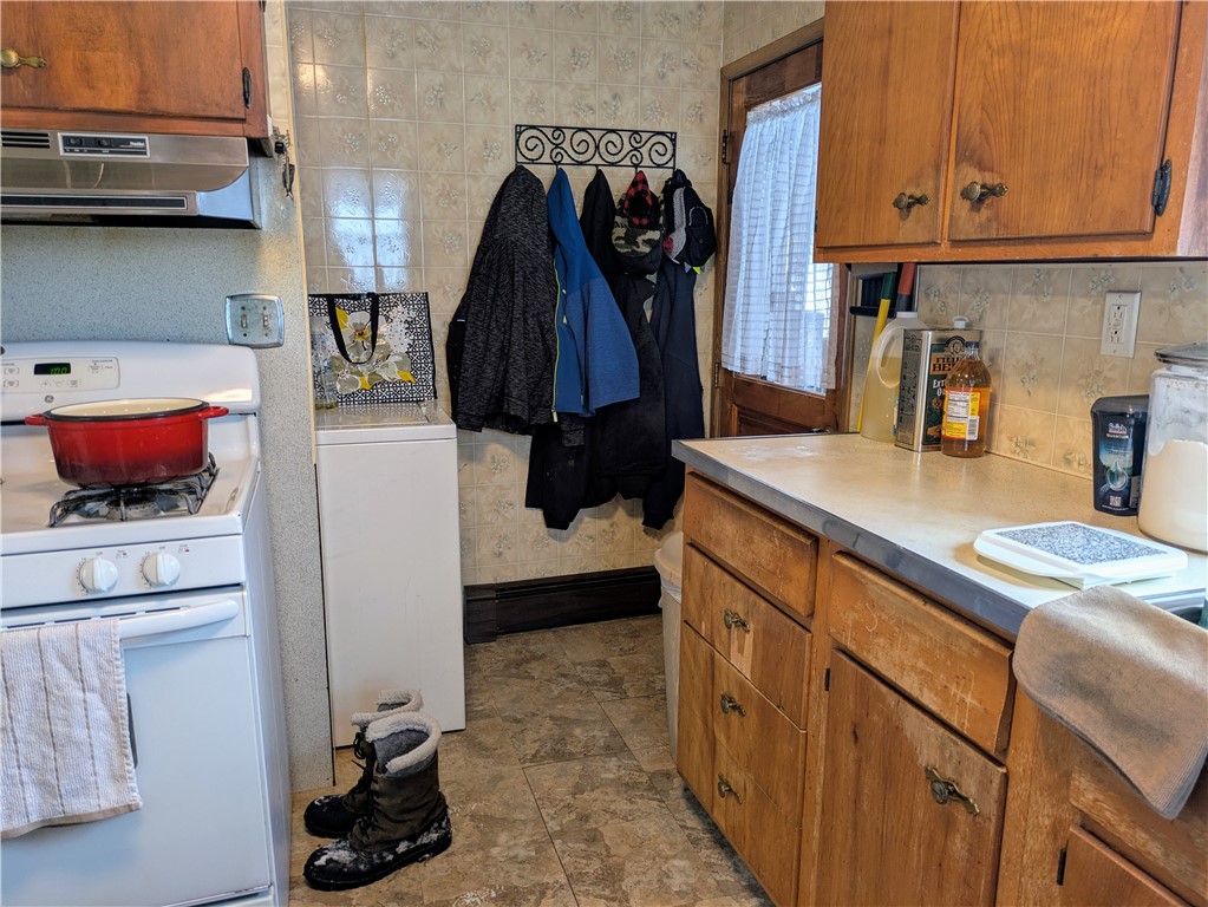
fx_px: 873
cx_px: 604
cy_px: 454
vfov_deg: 54.9
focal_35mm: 25
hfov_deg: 69.4
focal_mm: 5.43
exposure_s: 1/24
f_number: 1.89
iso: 103
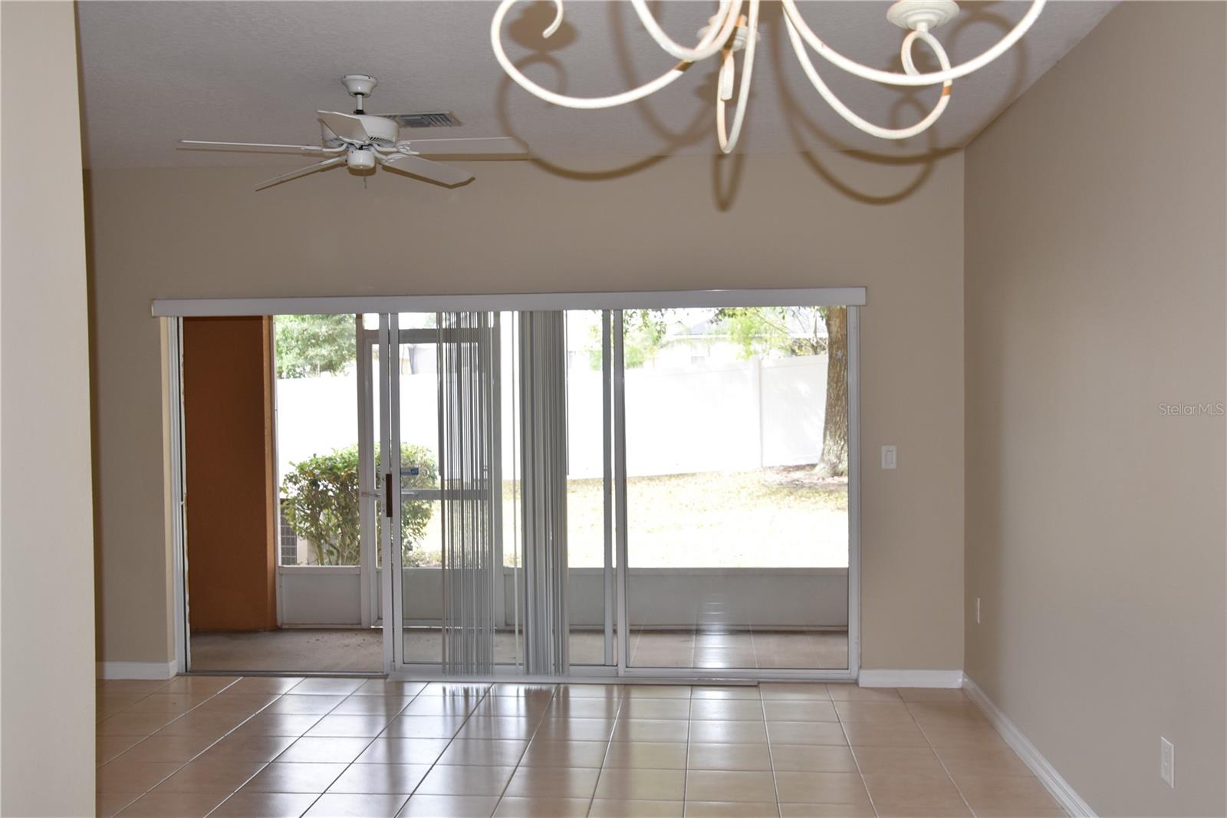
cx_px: 614
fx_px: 1124
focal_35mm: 33
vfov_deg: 40.0
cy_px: 409
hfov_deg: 57.2
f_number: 5.6
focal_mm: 22
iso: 500
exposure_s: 1/125
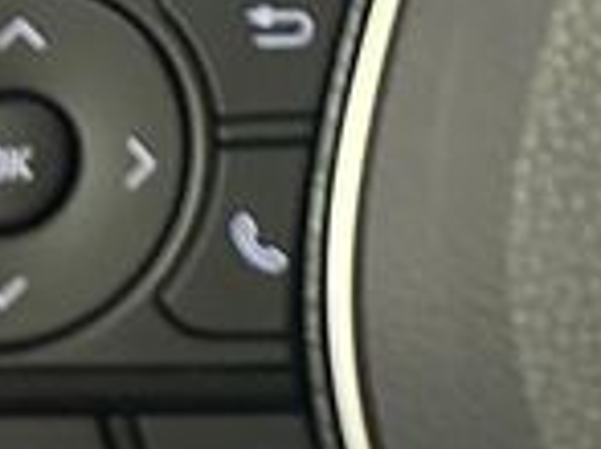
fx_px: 2897
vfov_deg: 8.0
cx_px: 1272
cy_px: -755
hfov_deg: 10.7
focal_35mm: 167
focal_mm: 6.86
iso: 640
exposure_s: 1/38
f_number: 1.78
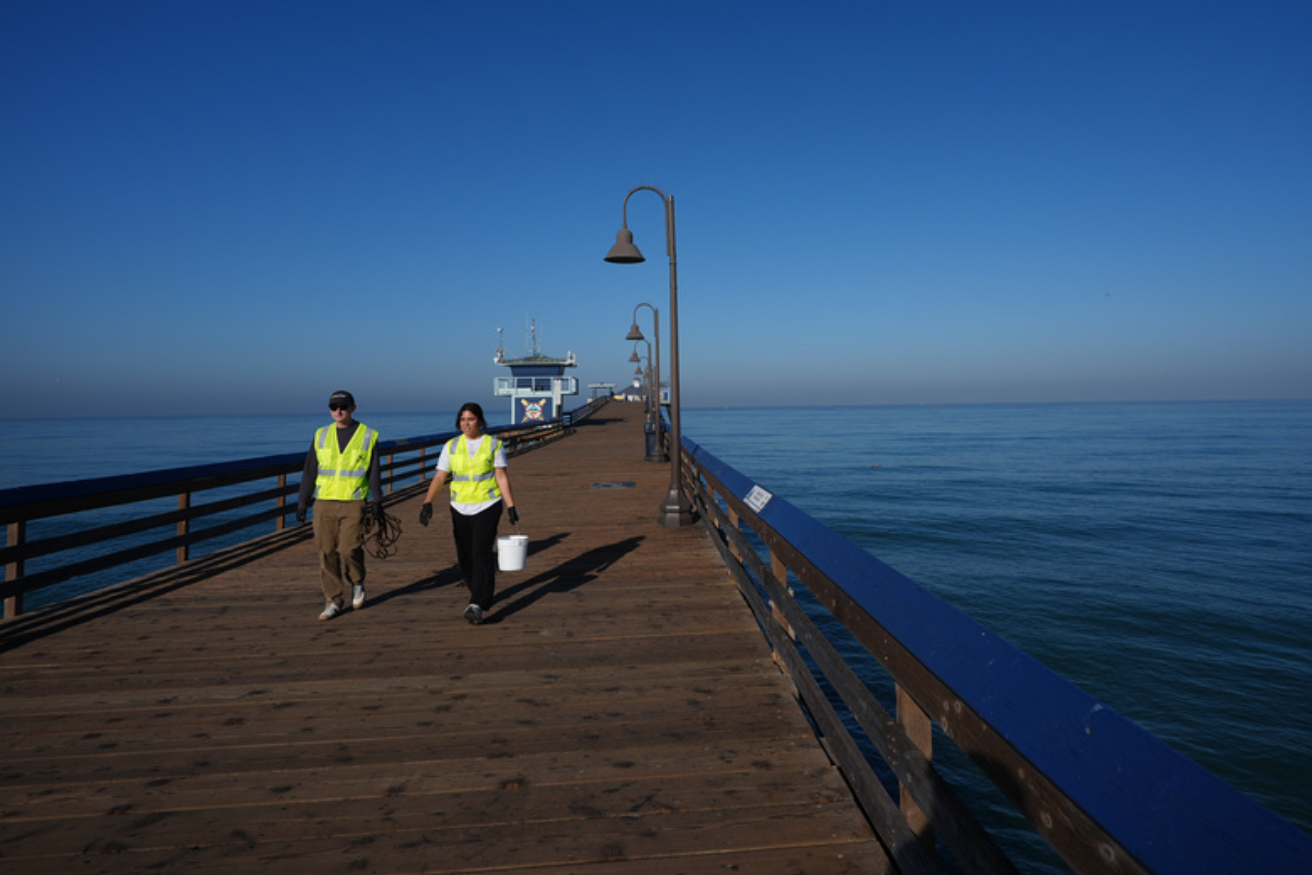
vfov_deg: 59.0
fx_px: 765
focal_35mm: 21
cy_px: 350
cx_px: 728
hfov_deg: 80.9
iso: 125
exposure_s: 1/4000
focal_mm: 16
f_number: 3.5
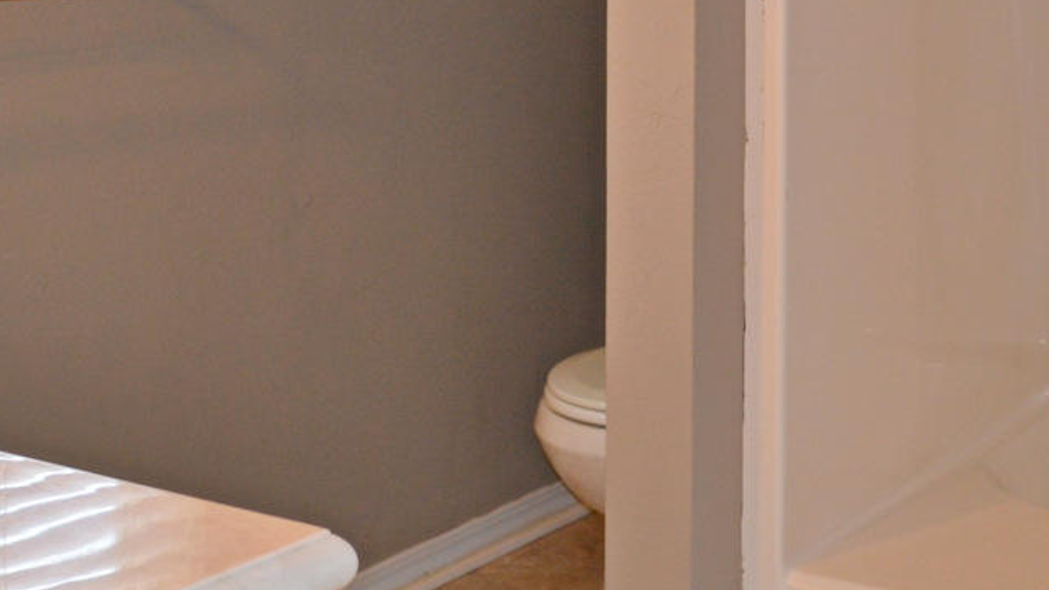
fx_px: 2003
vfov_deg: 16.5
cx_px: 742
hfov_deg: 29.0
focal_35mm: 72
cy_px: 18
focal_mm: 18
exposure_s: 1/60
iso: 400
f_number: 3.5
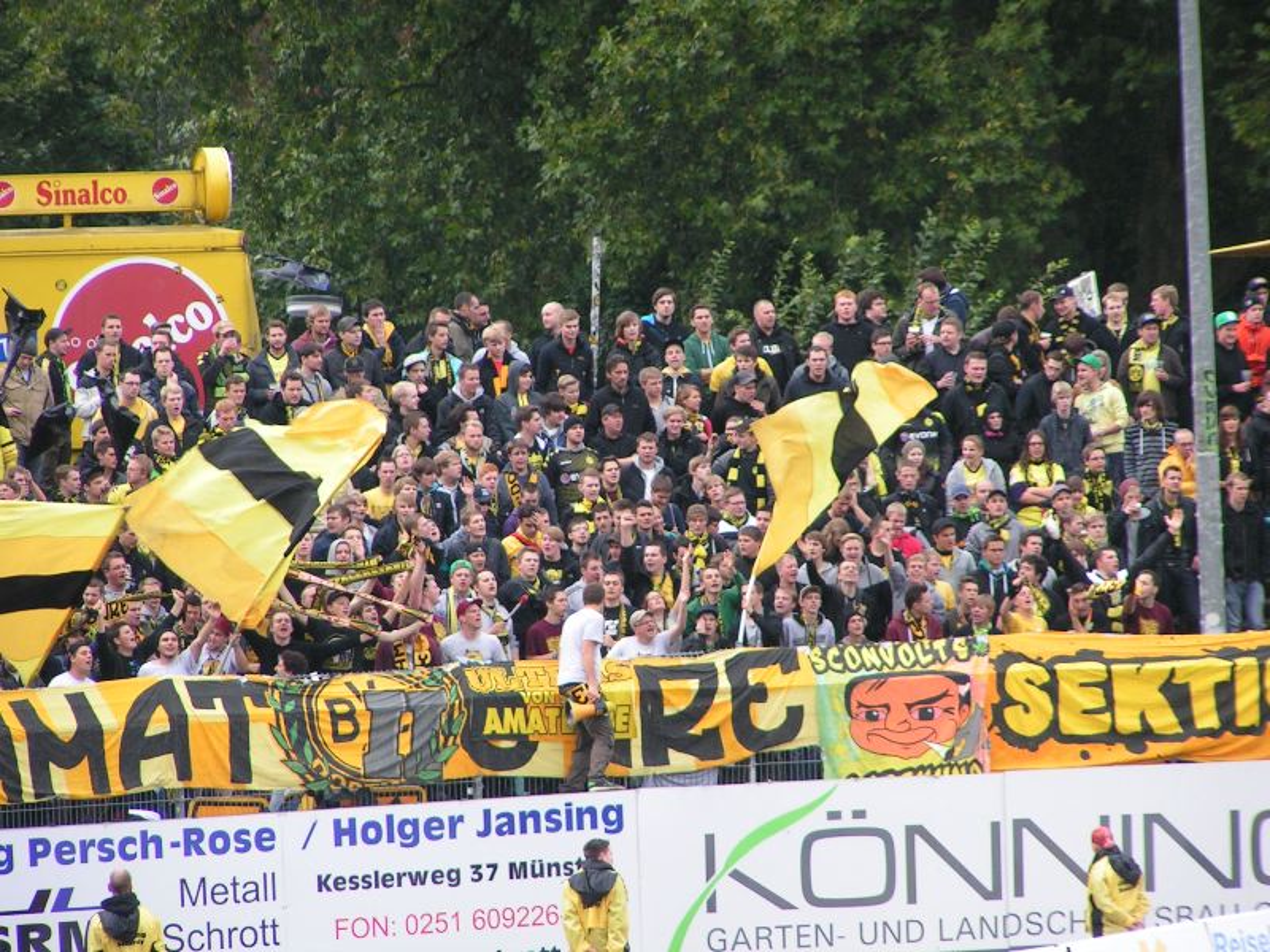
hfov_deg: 5.8
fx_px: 12474
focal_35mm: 340
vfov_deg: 4.4
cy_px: 476
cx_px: 635
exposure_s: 1/400
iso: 100
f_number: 3.5
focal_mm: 52
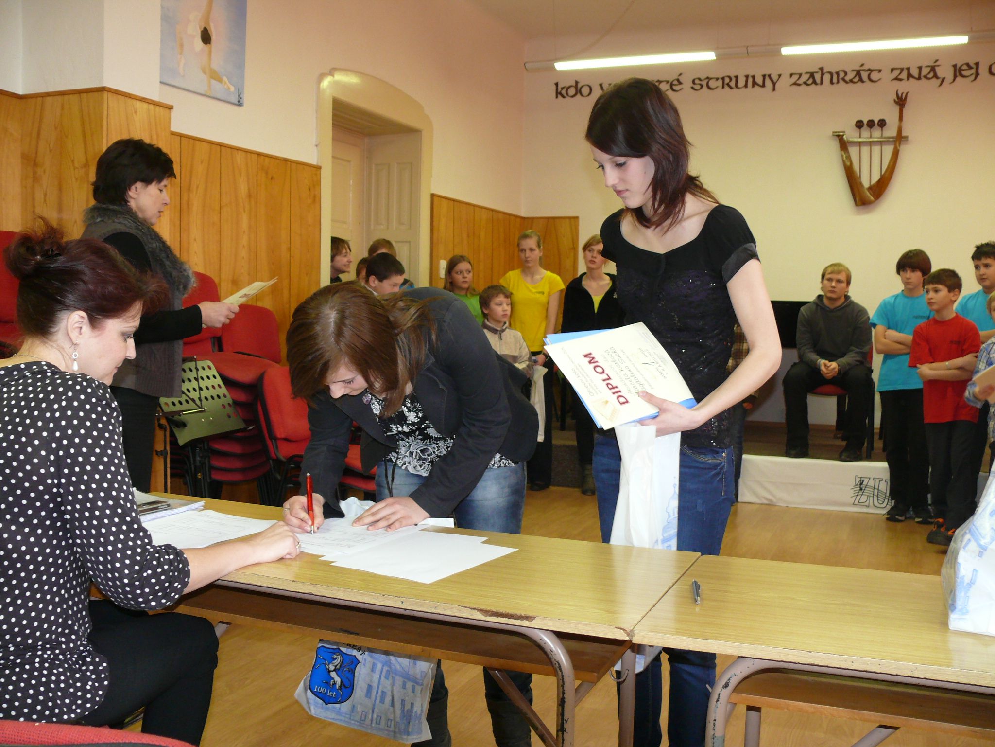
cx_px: 498
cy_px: 374
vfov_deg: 40.7
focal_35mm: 35
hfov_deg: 52.6
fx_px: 1006
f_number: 2.8
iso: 200
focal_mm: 7.4
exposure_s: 1/30
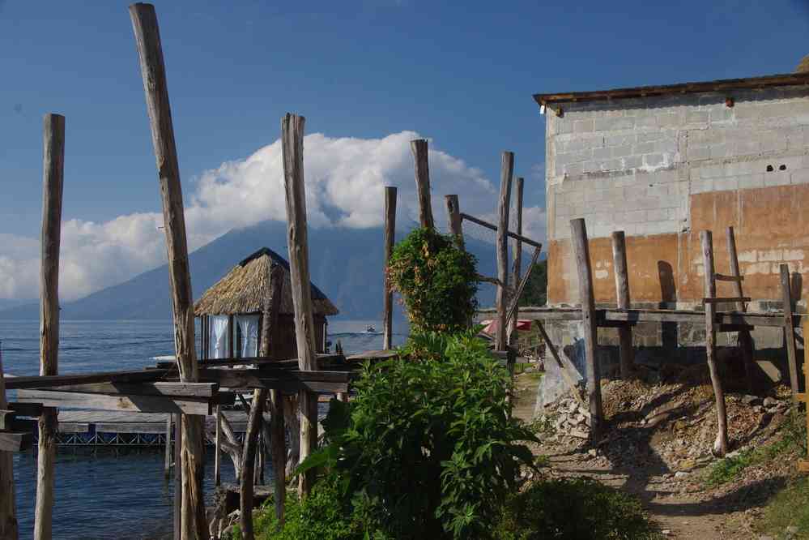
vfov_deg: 27.5
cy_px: 270
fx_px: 1101
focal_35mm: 49
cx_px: 404
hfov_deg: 40.3
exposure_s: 1/100
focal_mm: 32.5
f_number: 11
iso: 200
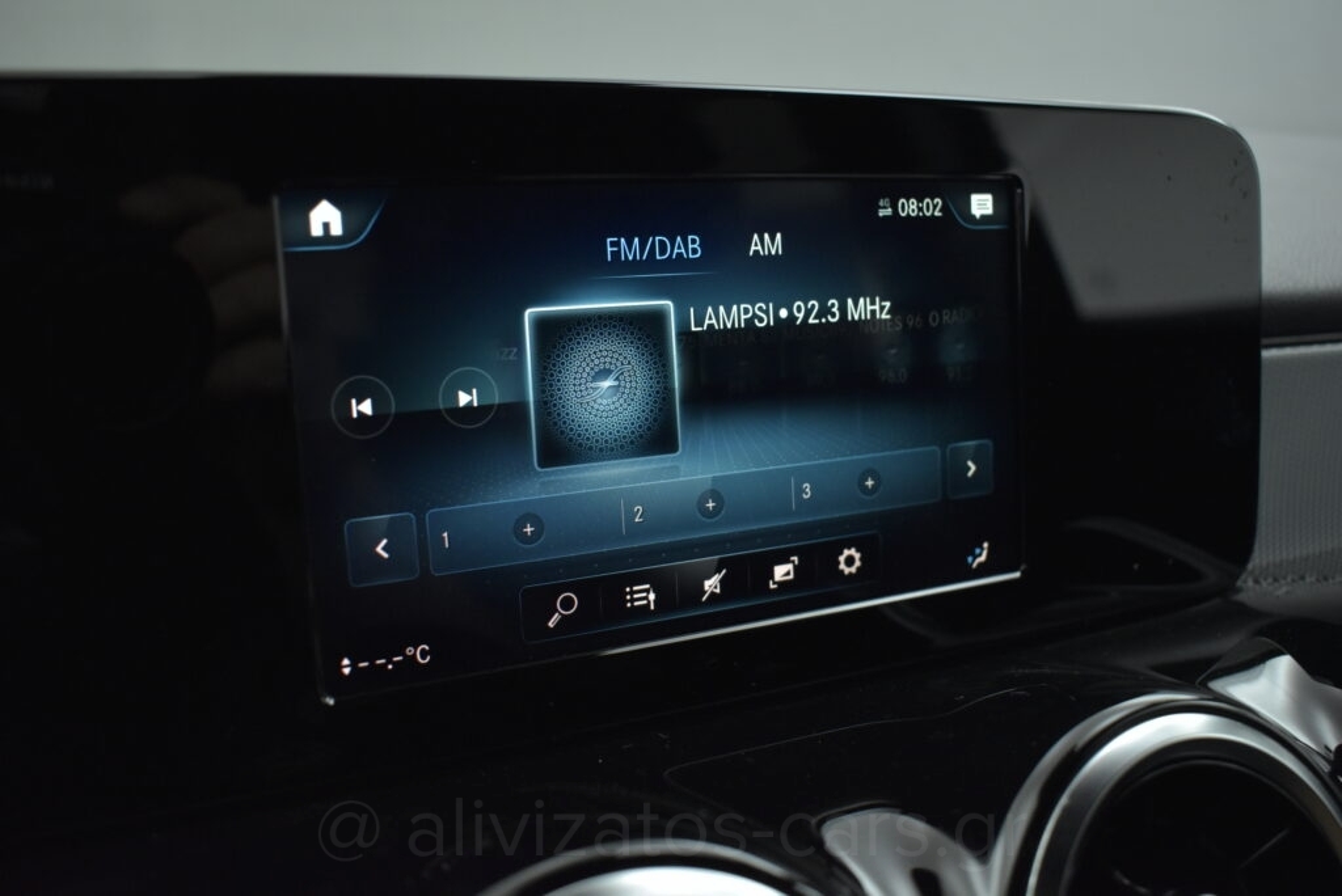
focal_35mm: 33
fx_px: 1231
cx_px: 671
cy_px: 448
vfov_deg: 40.0
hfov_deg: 57.2
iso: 1600
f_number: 3.8
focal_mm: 22
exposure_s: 1/125
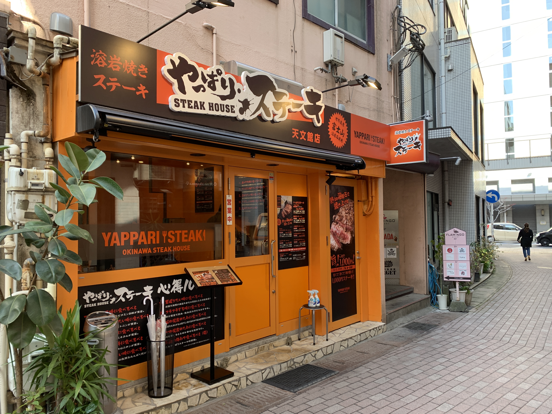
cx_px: 276
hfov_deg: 67.3
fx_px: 415
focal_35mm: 26
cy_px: 207
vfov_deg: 53.1
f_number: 1.8
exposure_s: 1/122
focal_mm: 4.25
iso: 40
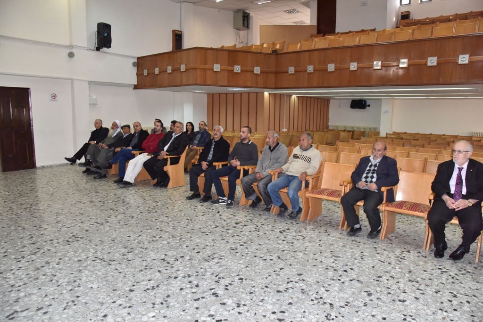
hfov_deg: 73.7
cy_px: 161
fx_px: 322
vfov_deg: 53.1
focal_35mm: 24
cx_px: 242
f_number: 7.1
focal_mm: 24
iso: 2500
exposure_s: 1/250
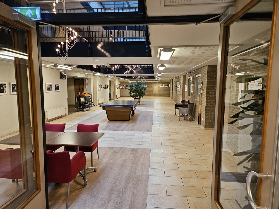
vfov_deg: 58.9
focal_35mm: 23
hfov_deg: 73.9
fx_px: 185
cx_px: 140
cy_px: 104
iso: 200
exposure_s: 1/100
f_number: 1.8
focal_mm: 5.4
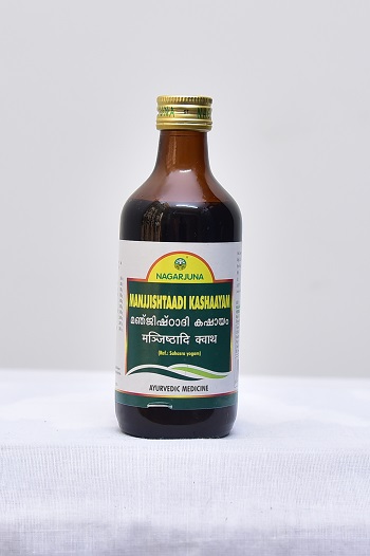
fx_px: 679
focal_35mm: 44
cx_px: 185
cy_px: 278
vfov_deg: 44.5
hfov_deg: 30.5
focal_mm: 44
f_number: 4
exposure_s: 1/100
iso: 1250
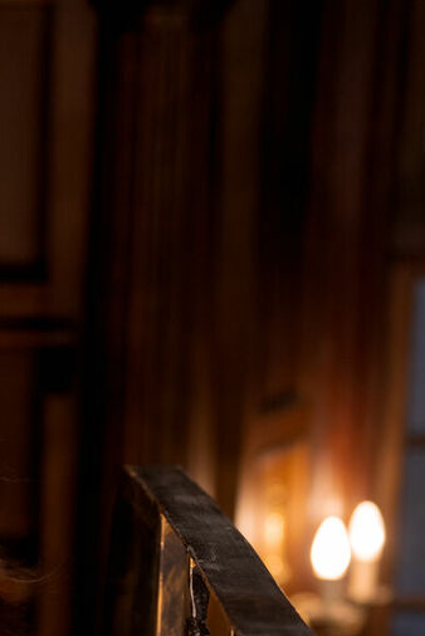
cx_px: -45
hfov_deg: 9.7
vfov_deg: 14.1
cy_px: 790
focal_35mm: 140
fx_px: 2476
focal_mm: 45
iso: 800
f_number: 2.5
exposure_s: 1/125
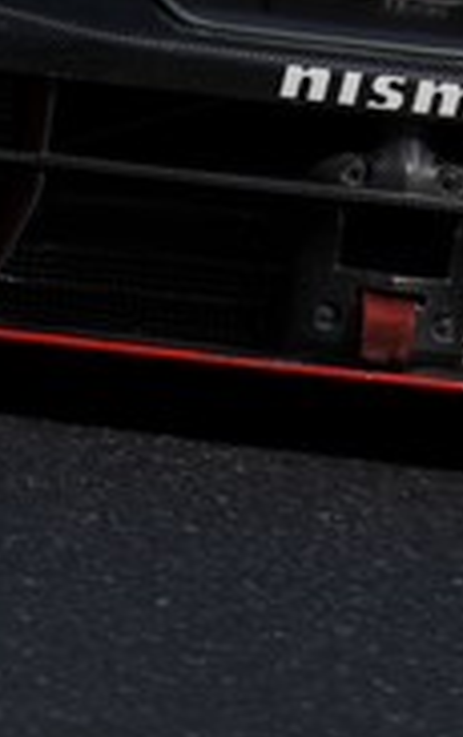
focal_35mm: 1957
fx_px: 39356
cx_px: 270
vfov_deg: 1.1
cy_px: -173
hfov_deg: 0.7
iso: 100
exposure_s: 1/1250
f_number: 6.3
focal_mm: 489
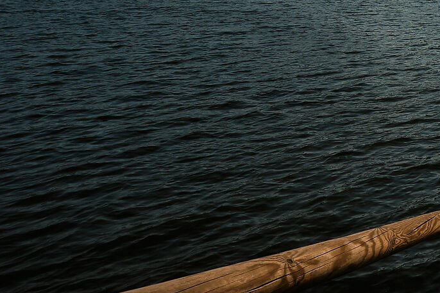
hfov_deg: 29.9
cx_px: 641
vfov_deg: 30.9
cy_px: 51
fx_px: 513
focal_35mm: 42
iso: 200
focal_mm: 8
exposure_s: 1/105
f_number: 16
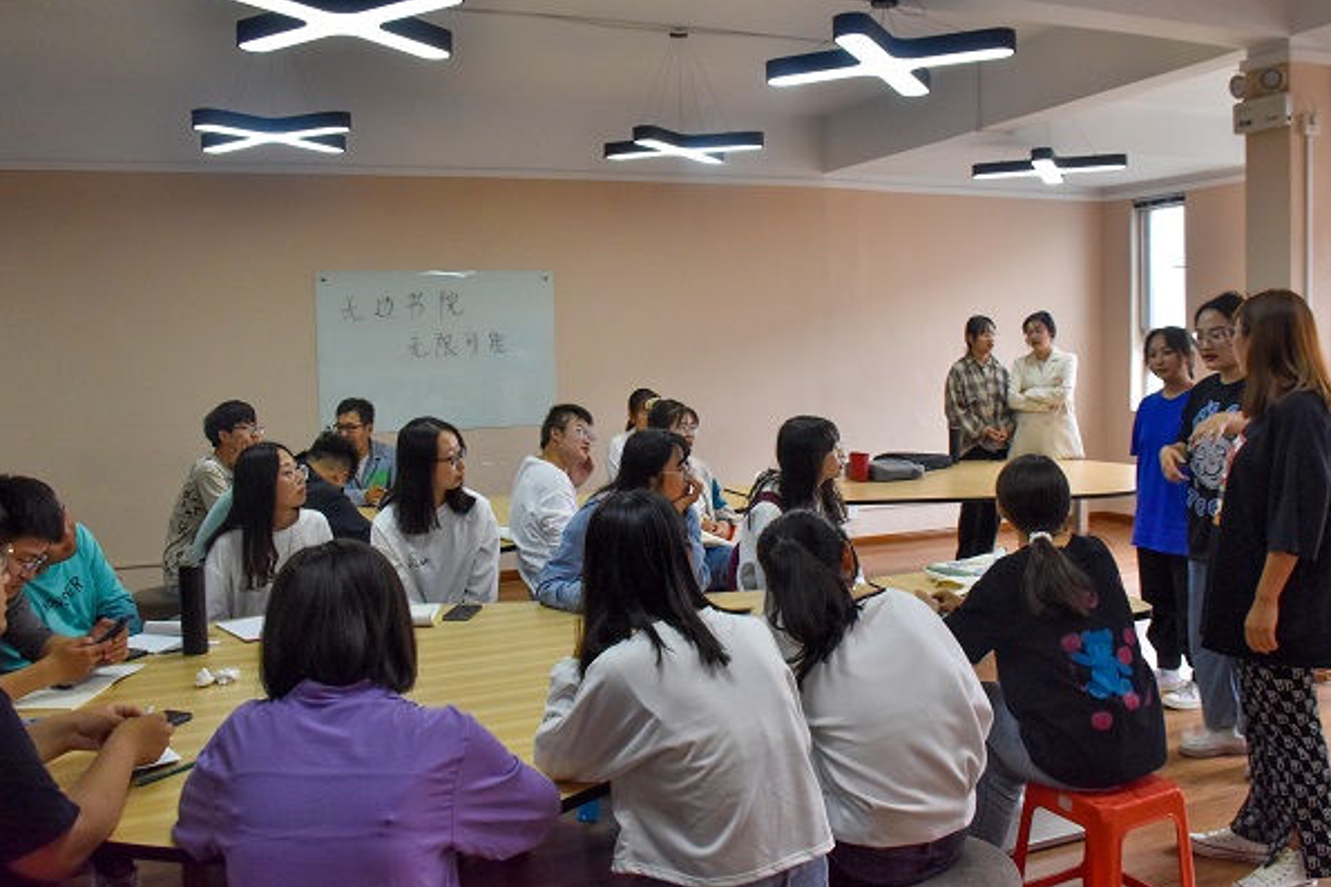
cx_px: 661
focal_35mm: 29
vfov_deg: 44.9
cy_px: 425
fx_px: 1072
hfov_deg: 63.7
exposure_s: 1/60
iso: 1250
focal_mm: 18
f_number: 7.1
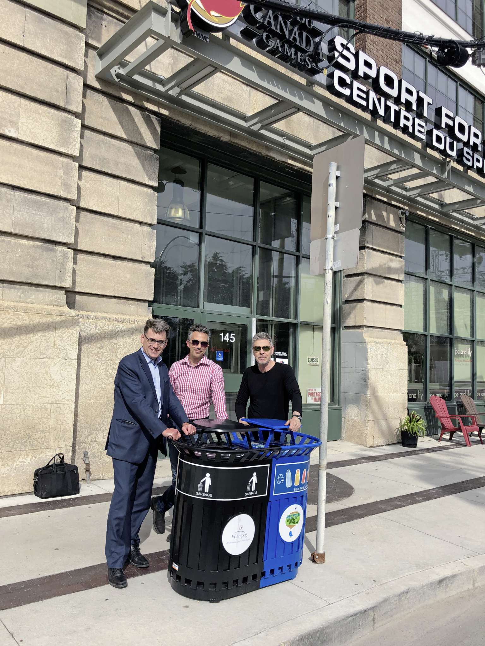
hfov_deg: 49.7
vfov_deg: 63.4
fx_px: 523
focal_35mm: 28
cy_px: 323
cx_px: 242
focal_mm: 3.99
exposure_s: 1/1779
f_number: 1.8
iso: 20
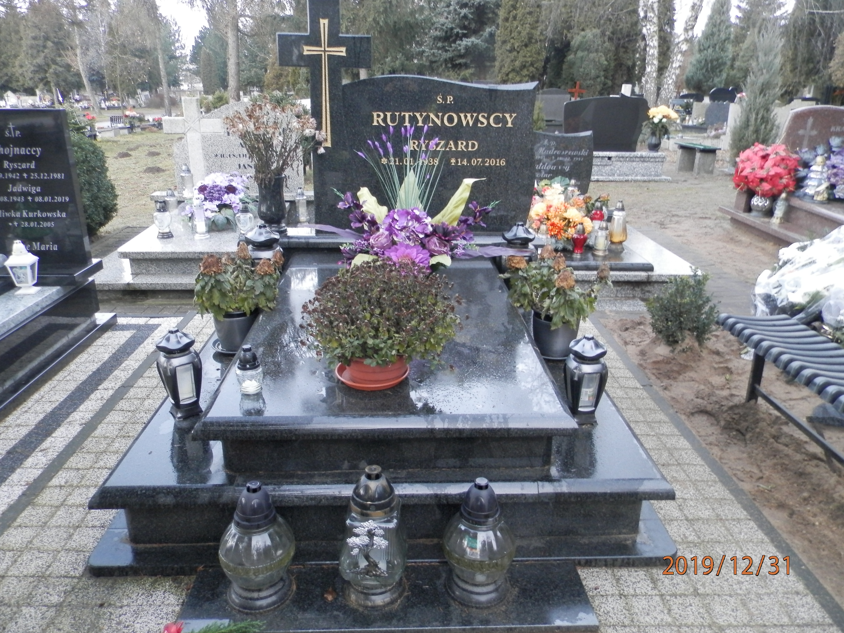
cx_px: 422
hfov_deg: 69.4
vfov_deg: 54.9
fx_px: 610
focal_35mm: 25
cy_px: 316
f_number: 3.1
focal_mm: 4.5
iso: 200
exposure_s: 1/13
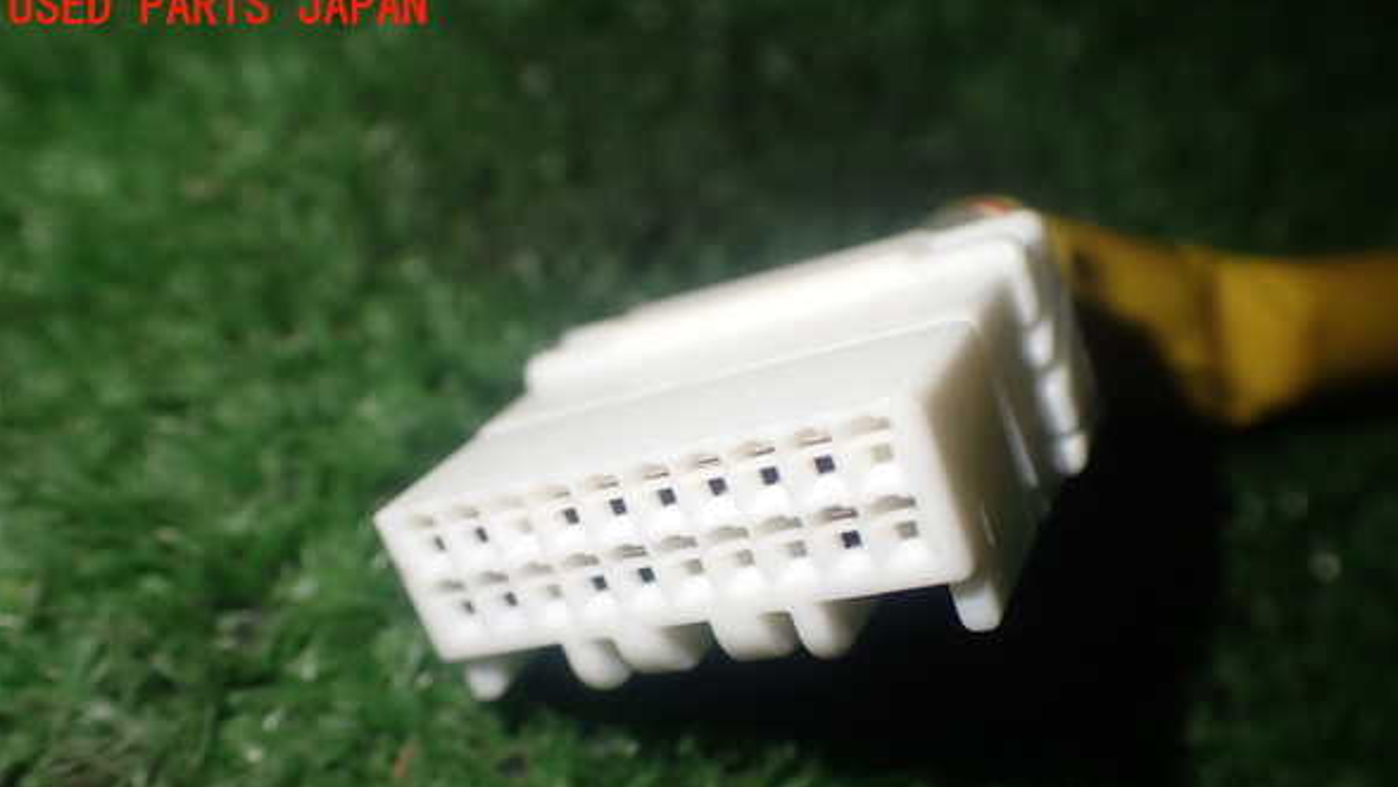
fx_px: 1483
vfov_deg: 29.5
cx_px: 709
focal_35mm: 40
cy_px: 514
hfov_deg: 50.5
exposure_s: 1/80
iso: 125
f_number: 2.5
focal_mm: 6.37
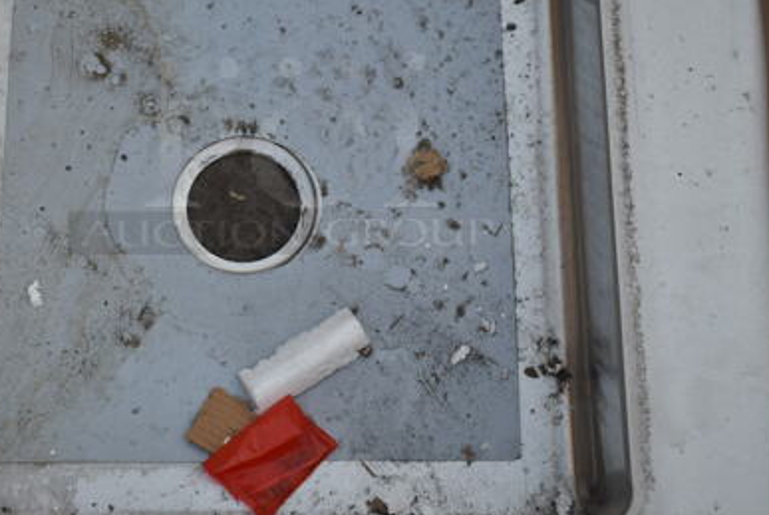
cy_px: 149
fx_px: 1518
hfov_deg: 28.3
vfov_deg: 19.1
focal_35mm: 71
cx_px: 290
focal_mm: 30
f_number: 4.2
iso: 180
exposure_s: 1/125
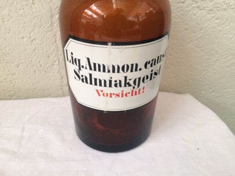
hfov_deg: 61.7
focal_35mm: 29
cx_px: 118
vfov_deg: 48.2
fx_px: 197
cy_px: 88
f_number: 2.2
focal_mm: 4.15
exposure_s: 1/33
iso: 160
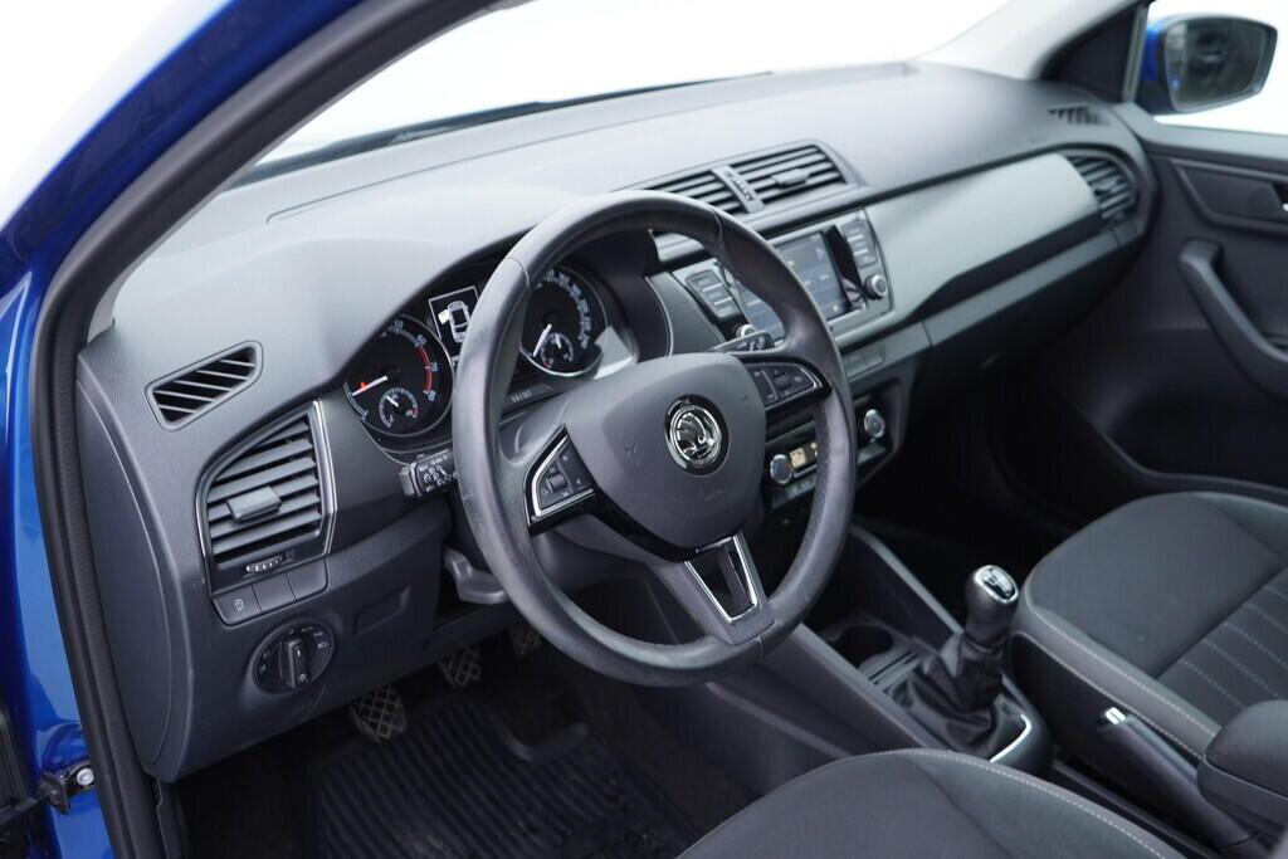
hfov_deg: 53.1
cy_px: 430
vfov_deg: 36.9
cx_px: 644
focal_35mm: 36
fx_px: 1288
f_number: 2.8
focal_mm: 24
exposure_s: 1/40
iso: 200
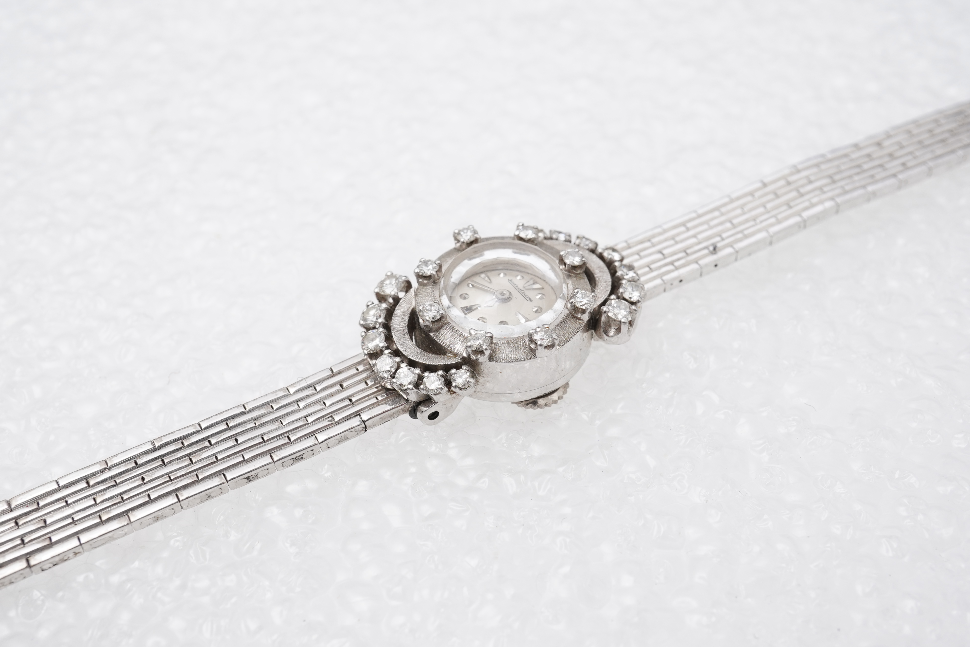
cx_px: 485
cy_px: 324
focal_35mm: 45
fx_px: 1212
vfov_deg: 29.9
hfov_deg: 43.6
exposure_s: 1/125
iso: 500
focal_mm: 30
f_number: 20
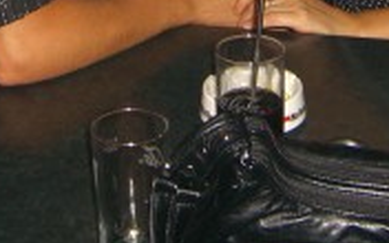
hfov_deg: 15.3
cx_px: 210
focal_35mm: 137
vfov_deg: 9.2
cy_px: -177
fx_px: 1452
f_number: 2.8
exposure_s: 1/60
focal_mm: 7.9
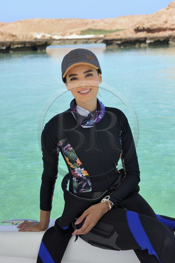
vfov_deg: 32.4
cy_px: 132
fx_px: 453
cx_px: 88
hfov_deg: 21.9
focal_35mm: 62
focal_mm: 62
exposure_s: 1/250
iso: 200
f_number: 9
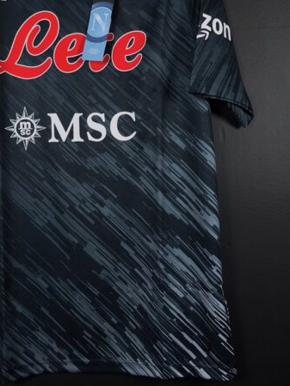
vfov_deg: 45.5
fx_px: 458
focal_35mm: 41
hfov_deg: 34.6
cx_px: 81
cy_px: 153
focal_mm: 6.57
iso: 400
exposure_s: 1/200
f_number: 1.6
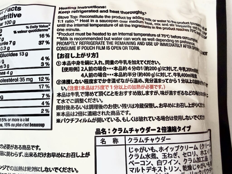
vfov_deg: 56.8
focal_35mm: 24
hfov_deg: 71.6
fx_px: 161
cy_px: 87
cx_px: 116
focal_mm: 2.22
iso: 250
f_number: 2.2
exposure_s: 1/121
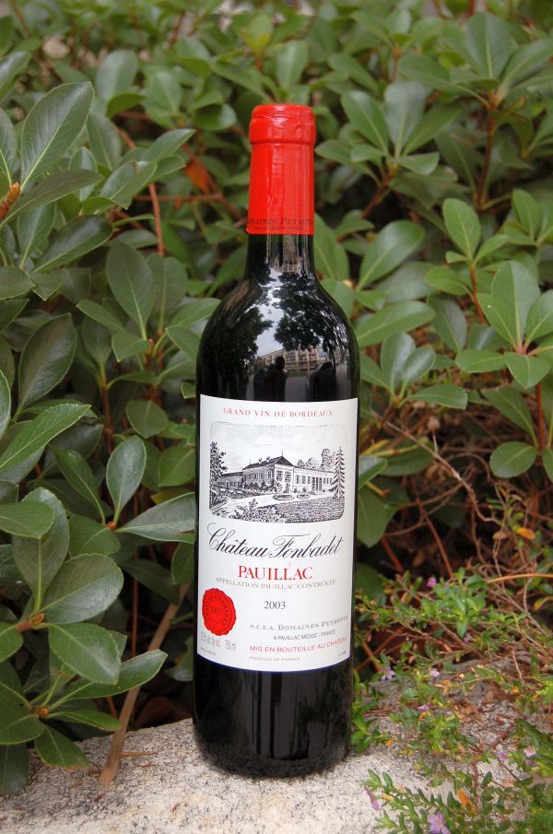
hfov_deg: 23.7
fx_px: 1318
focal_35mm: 57
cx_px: 276
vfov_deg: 35.1
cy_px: 417
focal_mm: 38
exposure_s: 1/100
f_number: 5
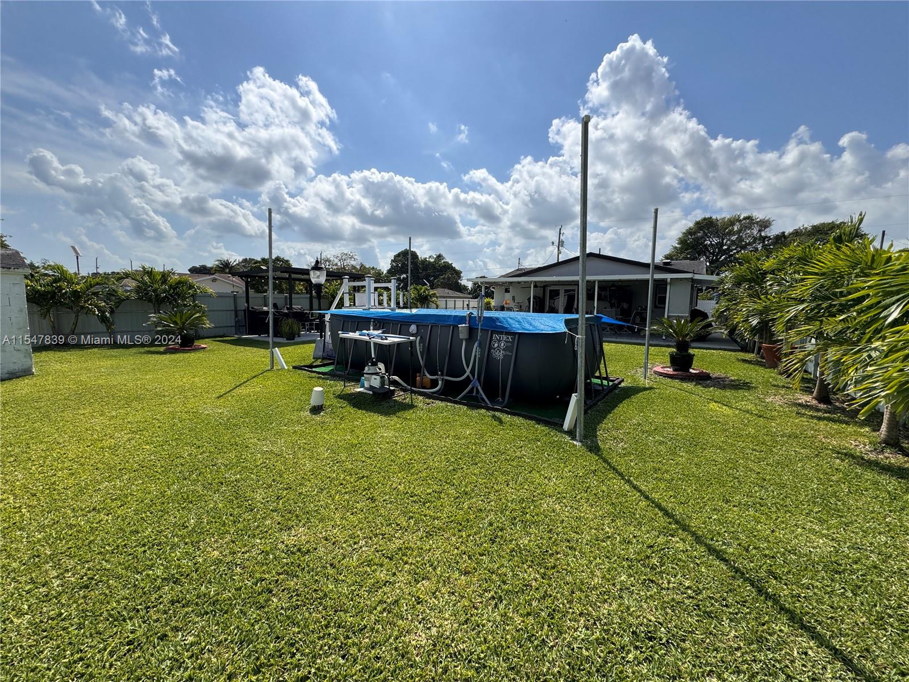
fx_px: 368
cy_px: 341
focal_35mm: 14
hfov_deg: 102.1
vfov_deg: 85.7
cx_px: 454
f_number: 2.2
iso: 50
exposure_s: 1/2494
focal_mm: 2.22
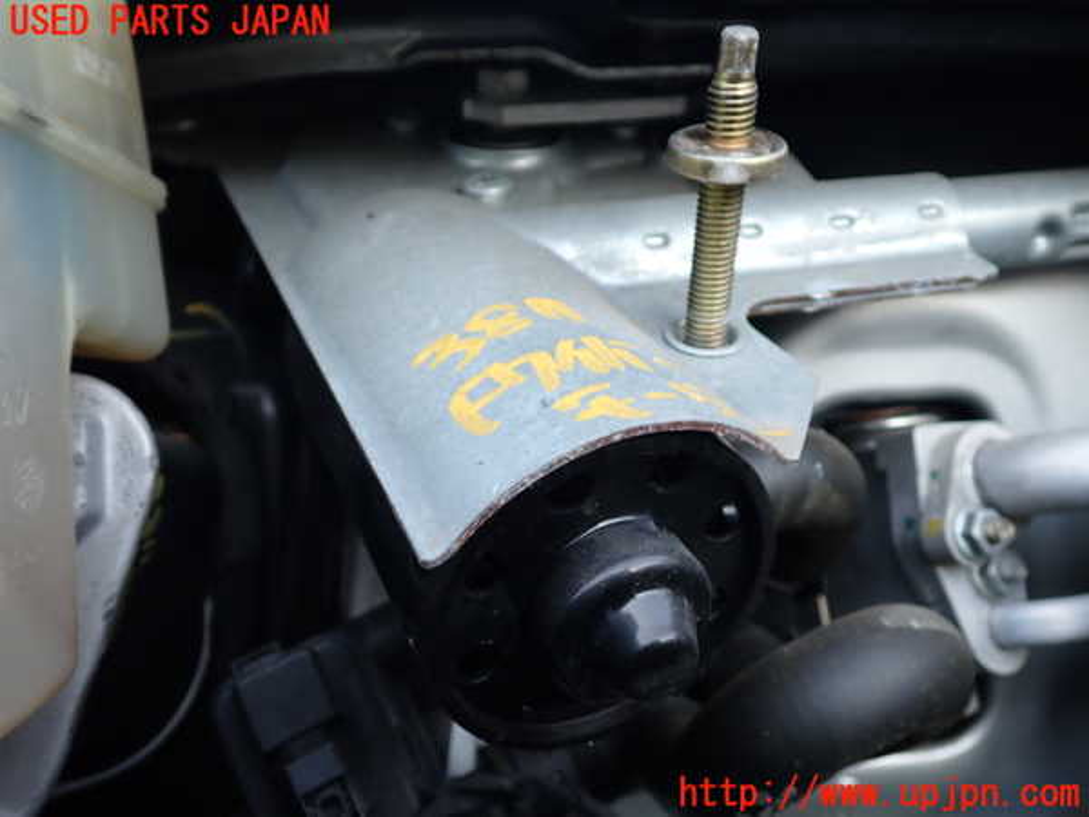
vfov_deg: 46.8
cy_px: 408
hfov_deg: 60.0
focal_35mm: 30
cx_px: 544
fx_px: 944
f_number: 2.3
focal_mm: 5.4
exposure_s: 1/100
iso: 100
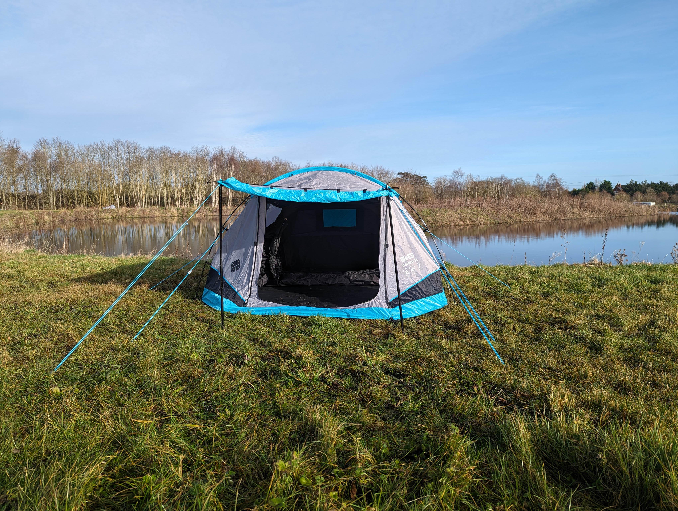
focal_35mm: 24
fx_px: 471
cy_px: 256
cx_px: 339
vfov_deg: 56.9
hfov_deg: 71.5
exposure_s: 1/1230
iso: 39
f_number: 1.85
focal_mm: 6.81
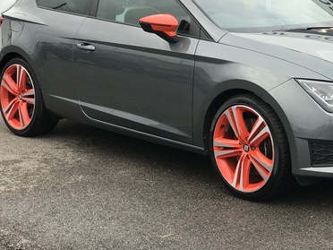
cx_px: 243
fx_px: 943
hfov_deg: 19.9
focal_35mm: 98
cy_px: 46
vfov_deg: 15.0
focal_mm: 6.6
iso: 32
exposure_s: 1/100
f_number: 2.8
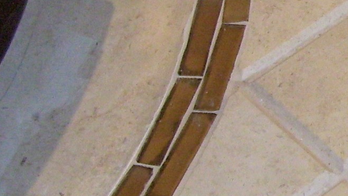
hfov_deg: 10.9
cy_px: 36
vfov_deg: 6.5
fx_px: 1716
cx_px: 602
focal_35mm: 186
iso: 80
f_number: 2.9
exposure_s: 1/40
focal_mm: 5.7
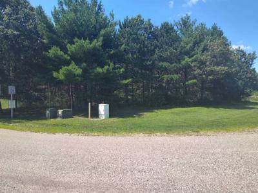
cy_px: 96
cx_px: 129
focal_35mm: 23
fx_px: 171
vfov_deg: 58.9
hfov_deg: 73.9
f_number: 1.8
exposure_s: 1/1282
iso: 100
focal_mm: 5.56
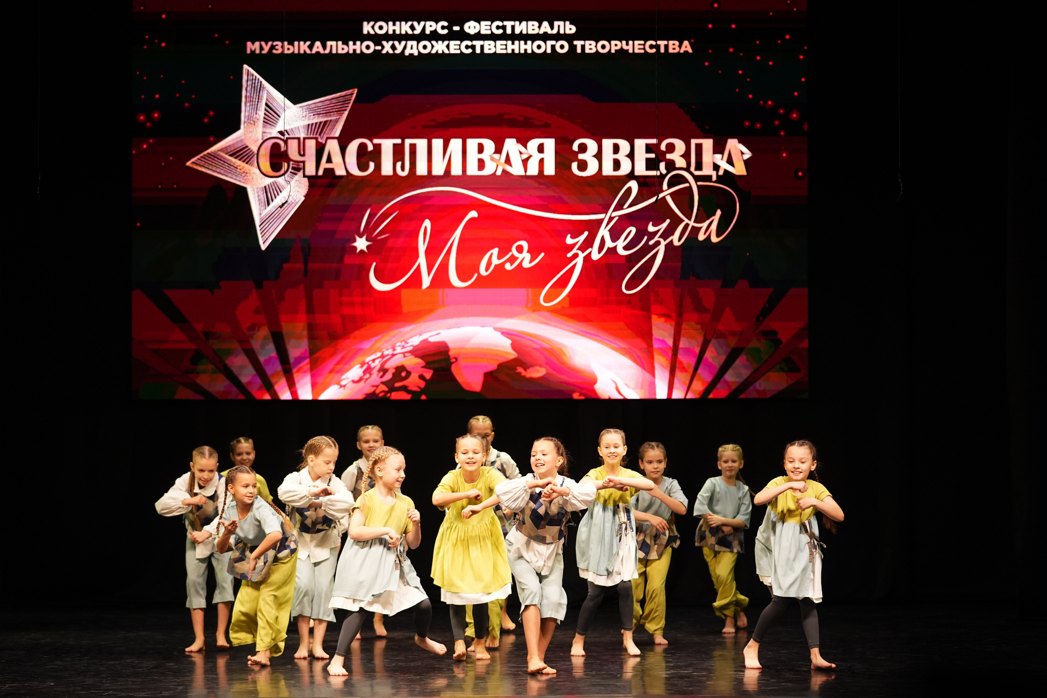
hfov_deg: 19.3
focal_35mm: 106
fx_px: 3083
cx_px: 524
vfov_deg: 12.9
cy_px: 349
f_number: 2.8
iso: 1250
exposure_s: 1/400
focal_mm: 106
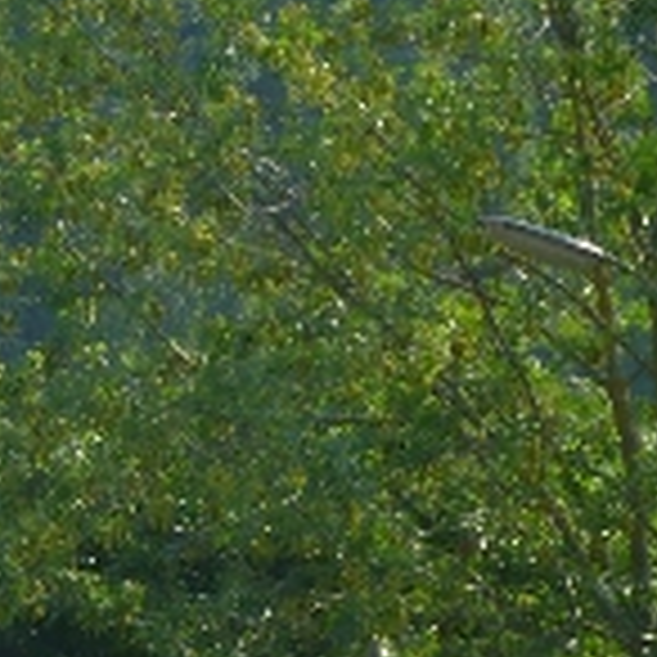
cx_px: -729
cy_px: 1125
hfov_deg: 6.7
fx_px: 5411
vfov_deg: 6.8
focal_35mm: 252
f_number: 4.1
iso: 100
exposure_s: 1/250
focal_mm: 9.2
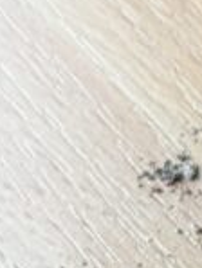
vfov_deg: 7.7
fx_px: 2005
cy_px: 131
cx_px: 530
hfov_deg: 5.5
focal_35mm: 258
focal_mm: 6.76
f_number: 1.78
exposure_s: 1/50
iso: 50
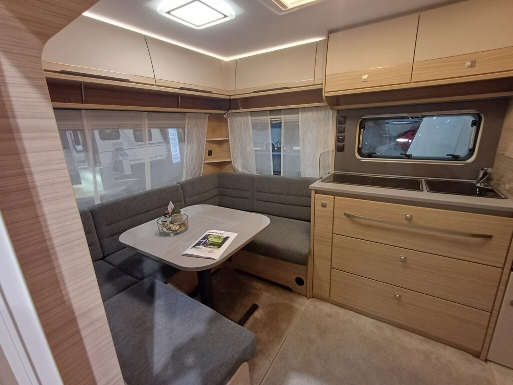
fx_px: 237
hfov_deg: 94.5
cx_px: 256
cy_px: 192
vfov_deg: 78.1
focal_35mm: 16
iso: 125
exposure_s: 1/50
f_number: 2.2
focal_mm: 1.64
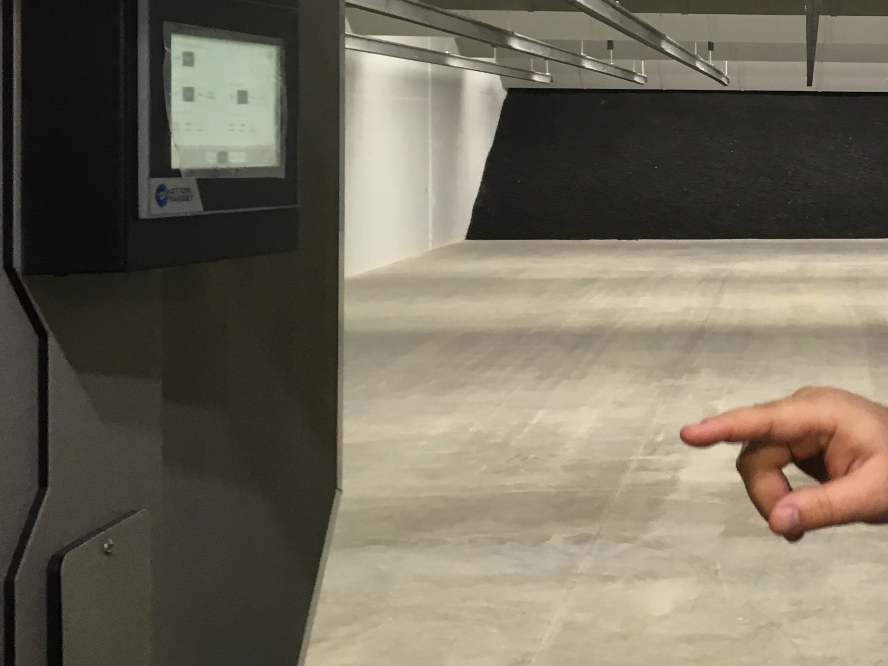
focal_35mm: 67
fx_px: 1719
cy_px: 185
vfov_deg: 21.8
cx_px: 1020
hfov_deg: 26.3
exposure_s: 1/30
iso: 80
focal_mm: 4.15
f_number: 2.2
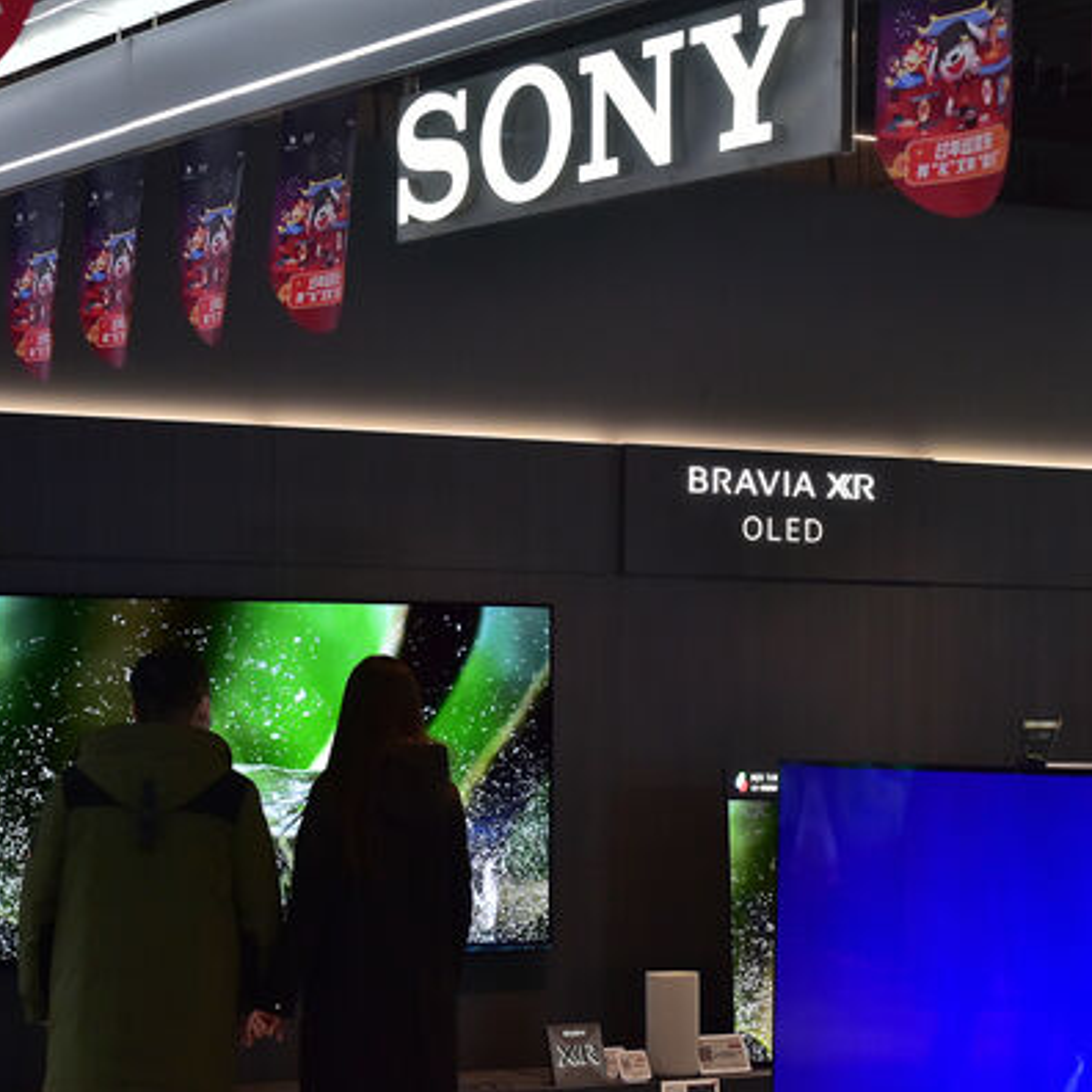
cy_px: 547
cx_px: 750
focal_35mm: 90
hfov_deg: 19.2
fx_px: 3212
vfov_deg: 19.3
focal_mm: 70
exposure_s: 1/200
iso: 1600
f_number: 8
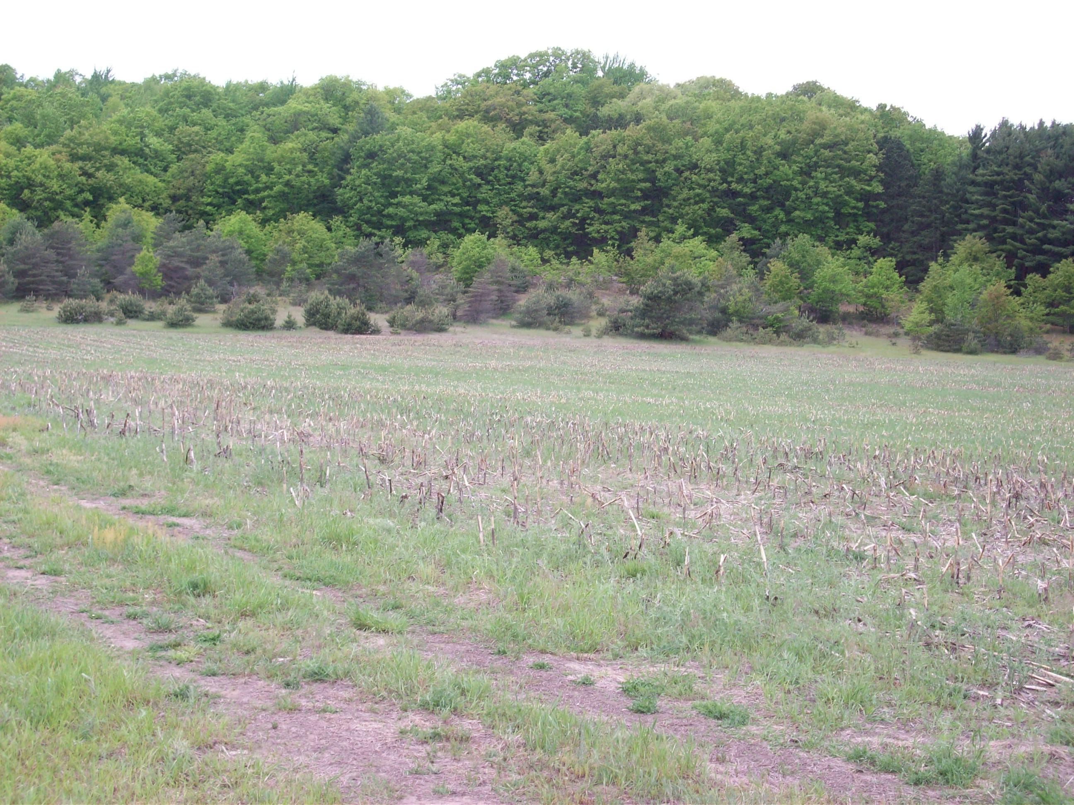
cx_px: 537
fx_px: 1675
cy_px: 402
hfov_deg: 35.5
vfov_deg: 27.0
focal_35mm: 54
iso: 80
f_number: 3.4
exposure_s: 1/163
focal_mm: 9
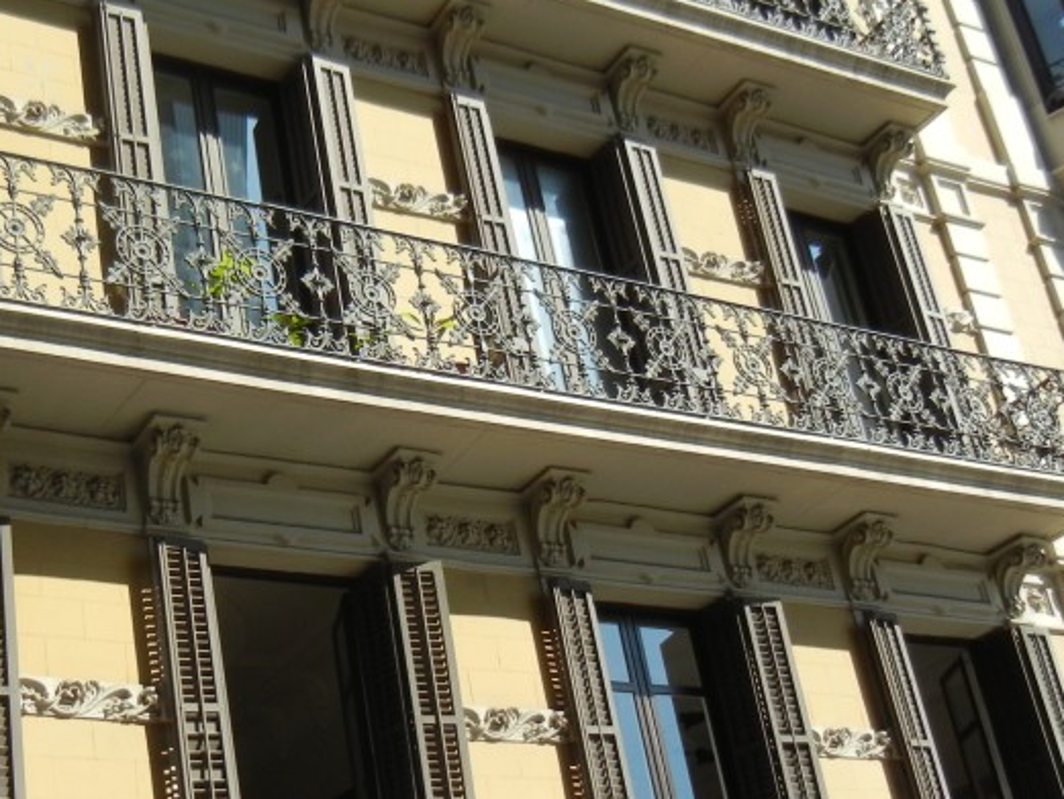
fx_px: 1814
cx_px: 278
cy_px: 595
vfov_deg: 24.6
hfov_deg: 32.1
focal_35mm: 59
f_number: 3.5
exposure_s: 1/870
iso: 160
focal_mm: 5.4
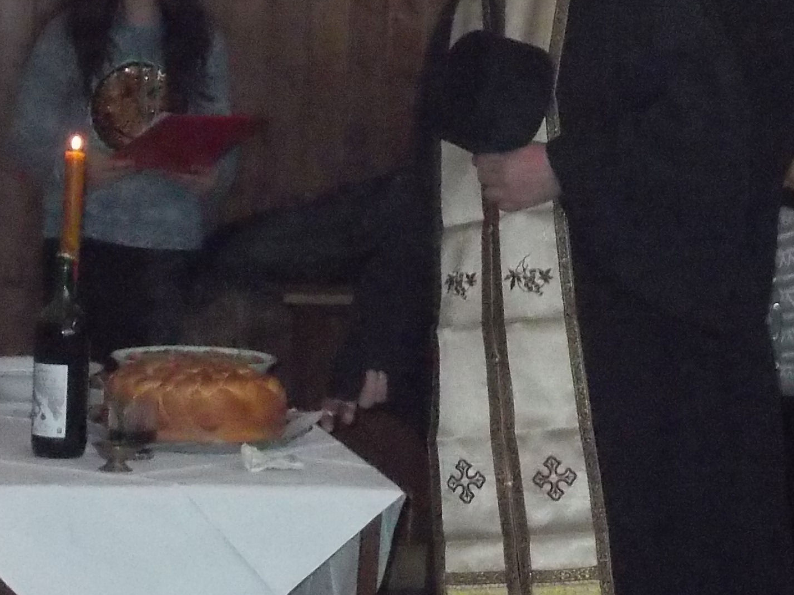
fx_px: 4151
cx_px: 524
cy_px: 24
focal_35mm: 181
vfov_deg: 8.2
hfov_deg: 10.9
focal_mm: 10
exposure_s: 1/60
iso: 800
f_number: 4.3
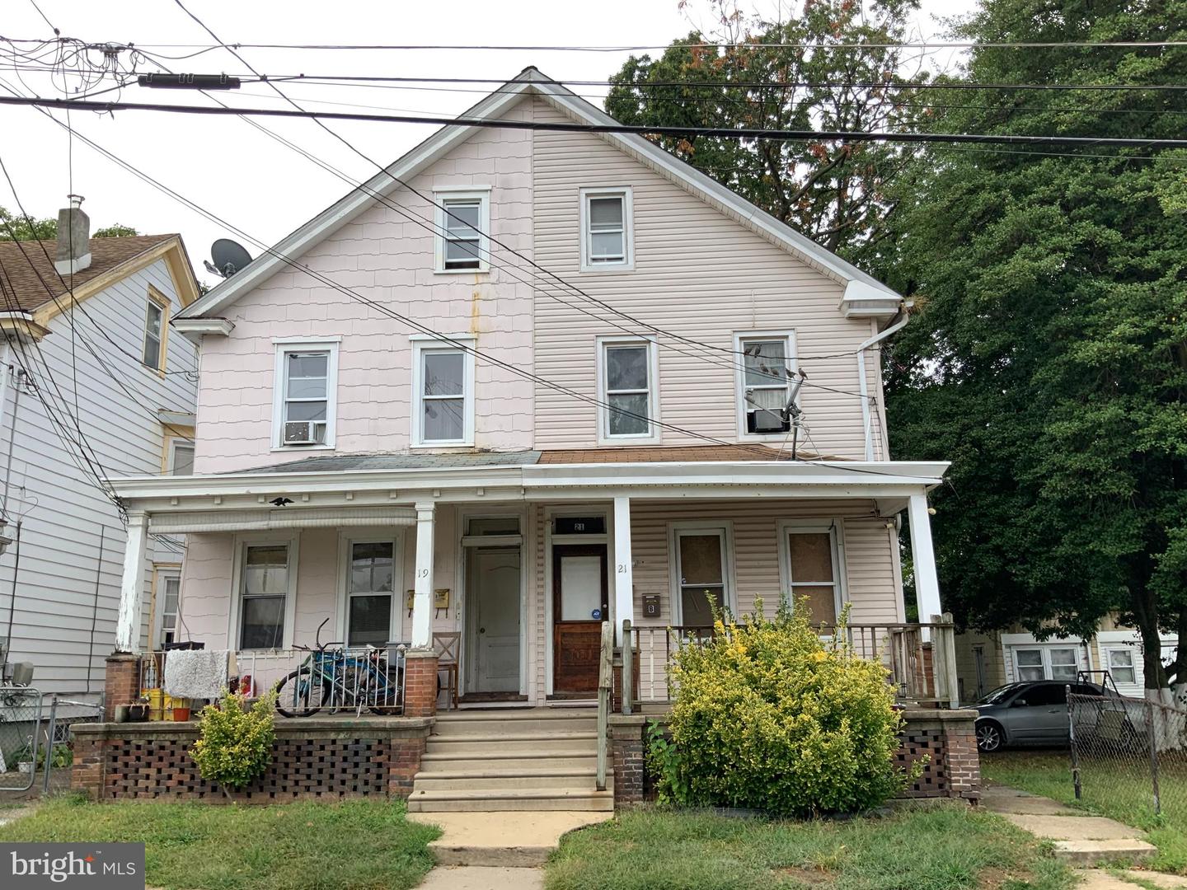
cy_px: 445
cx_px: 594
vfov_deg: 48.2
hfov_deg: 61.7
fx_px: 994
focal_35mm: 29
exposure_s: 1/122
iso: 40
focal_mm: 3
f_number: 1.8
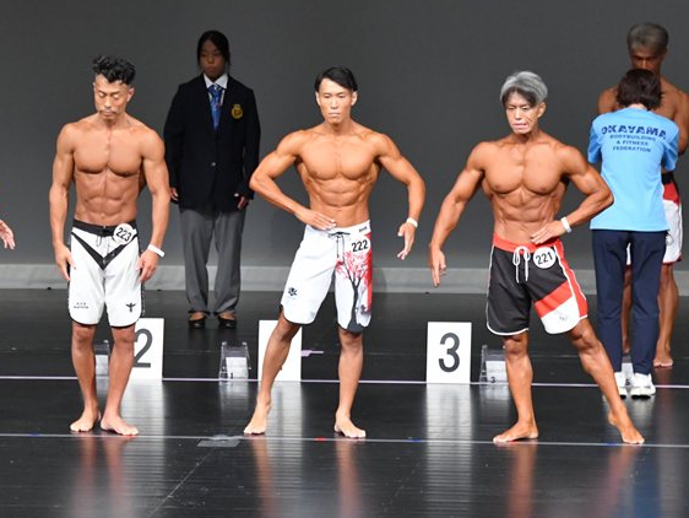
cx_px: 229
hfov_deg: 6.2
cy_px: 243
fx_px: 6332
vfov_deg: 4.7
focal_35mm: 318
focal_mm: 160
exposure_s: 1/400
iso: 5000
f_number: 5.6
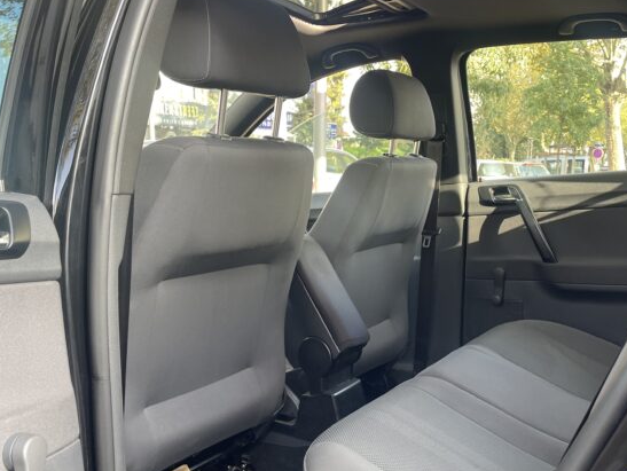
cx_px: 403
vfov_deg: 37.5
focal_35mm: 38
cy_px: 295
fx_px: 689
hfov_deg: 48.3
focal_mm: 5.1
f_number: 1.6
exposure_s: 1/121
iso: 100
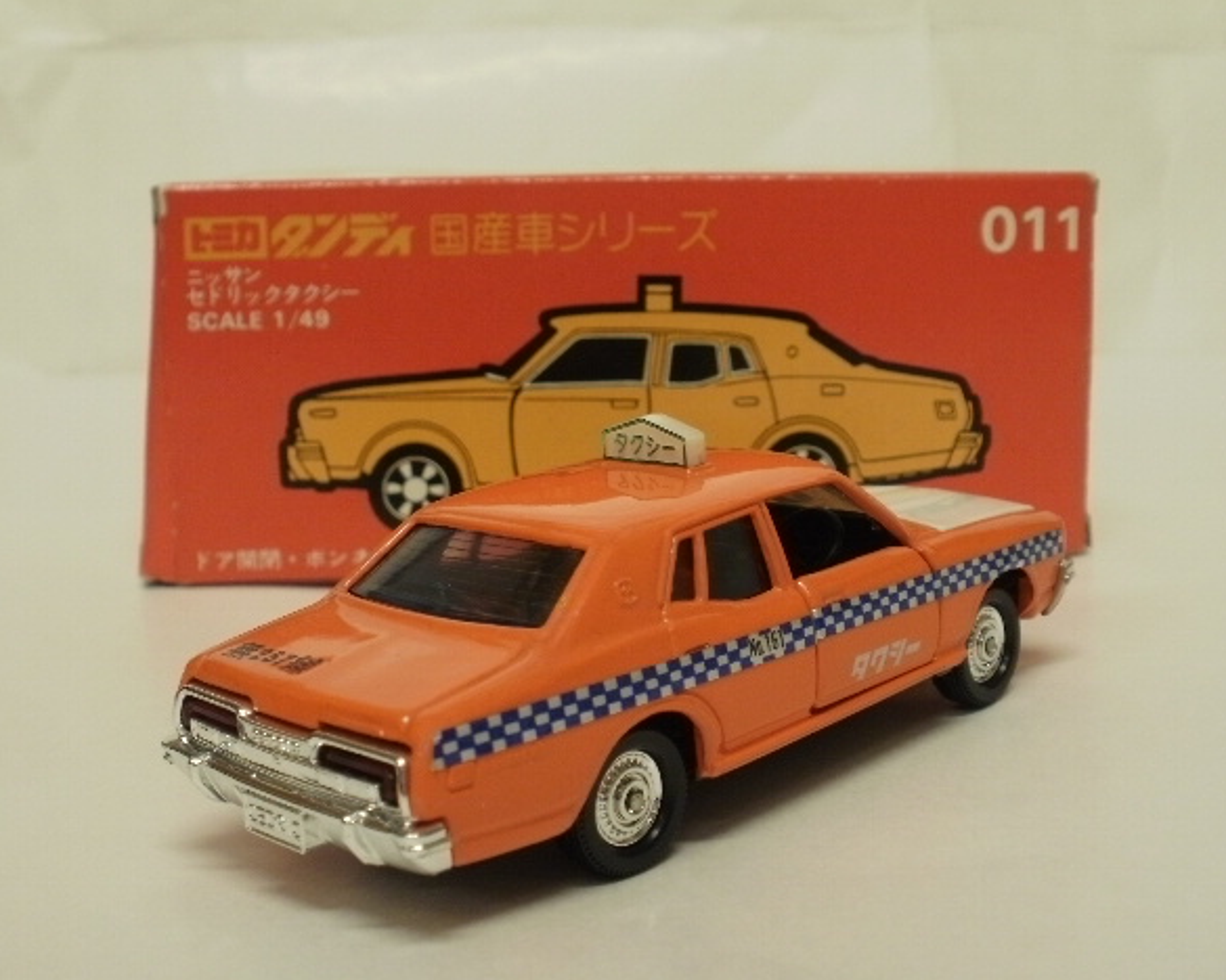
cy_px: 496
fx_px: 1705
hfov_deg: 39.5
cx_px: 618
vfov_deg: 32.1
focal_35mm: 47
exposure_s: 1/13
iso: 125
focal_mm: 7.7
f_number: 4
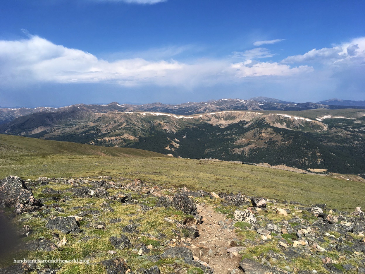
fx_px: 306
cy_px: 137
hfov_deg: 61.7
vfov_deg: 48.2
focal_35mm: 29
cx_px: 182
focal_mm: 4.15
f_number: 2.2
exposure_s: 1/2404
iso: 25
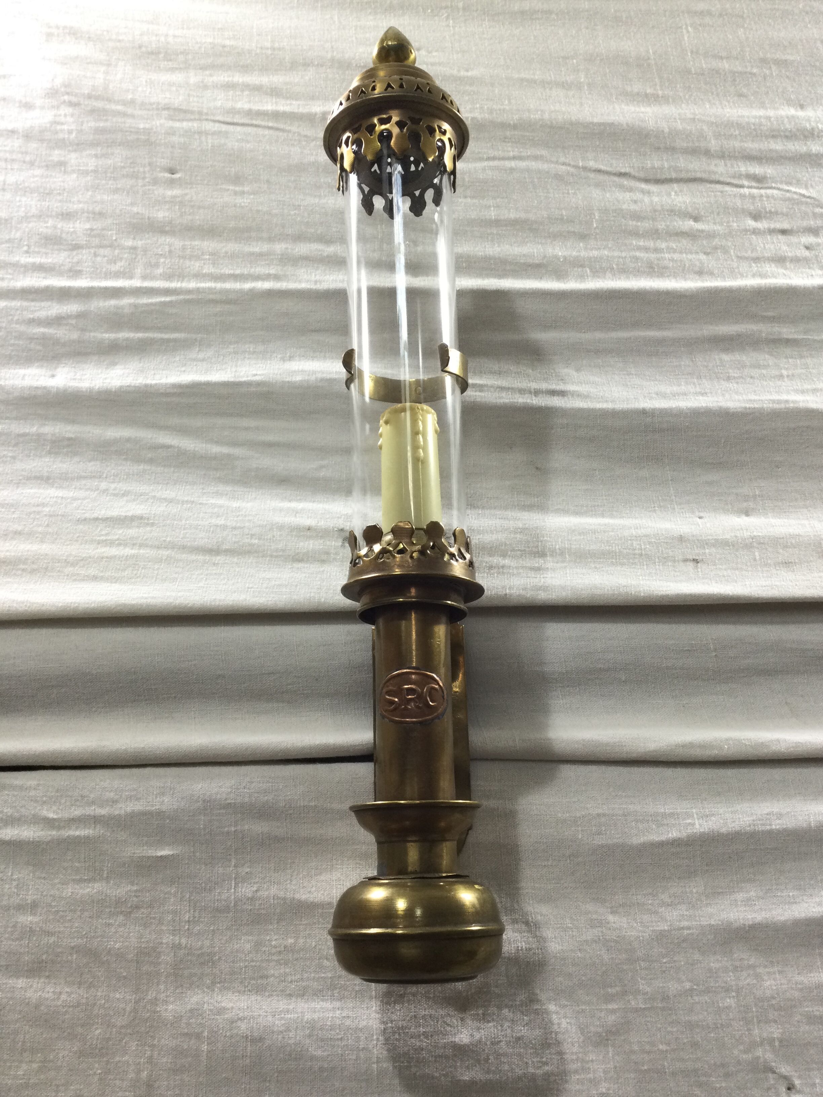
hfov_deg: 45.4
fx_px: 983
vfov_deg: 58.4
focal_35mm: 31
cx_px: 412
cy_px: 548
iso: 32
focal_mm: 3.3
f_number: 2.4
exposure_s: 1/33
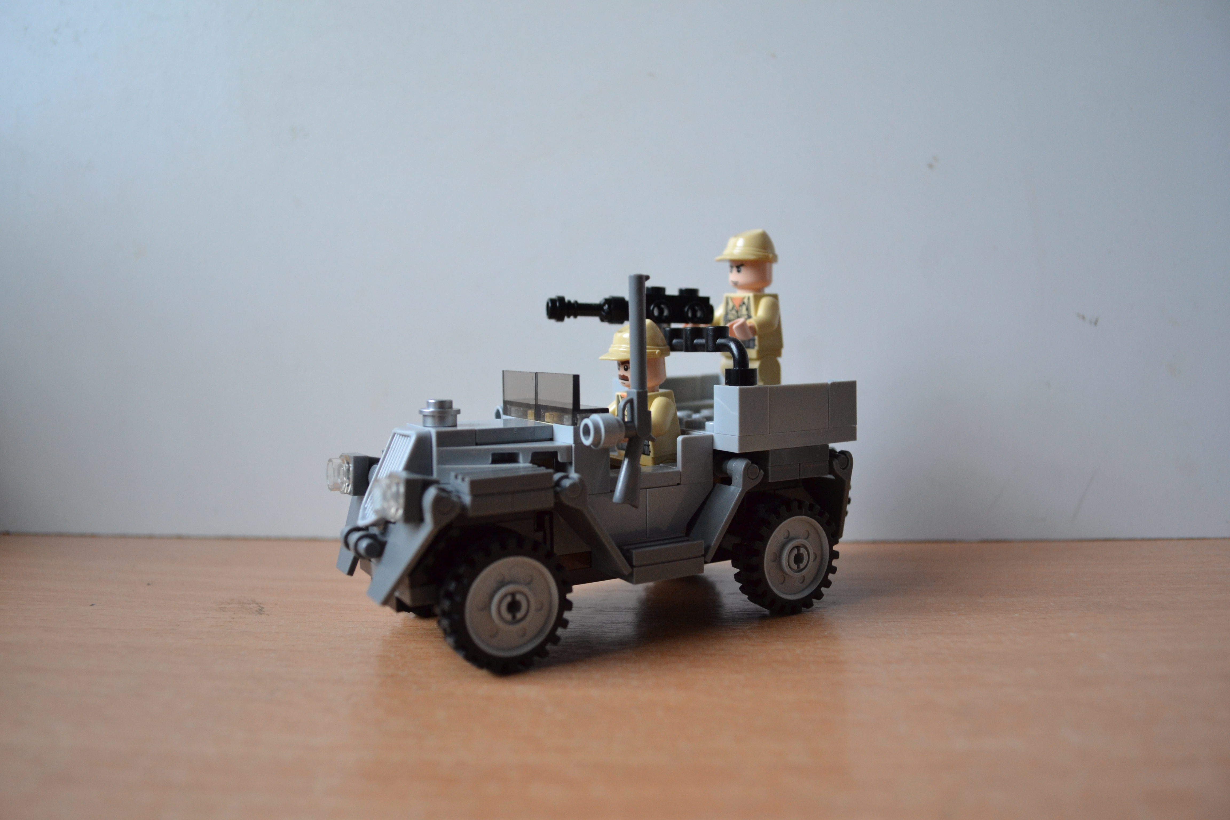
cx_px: 615
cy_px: 410
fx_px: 922
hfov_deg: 67.4
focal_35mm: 27
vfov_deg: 47.9
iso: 560
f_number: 4
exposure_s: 1/60
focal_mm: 18
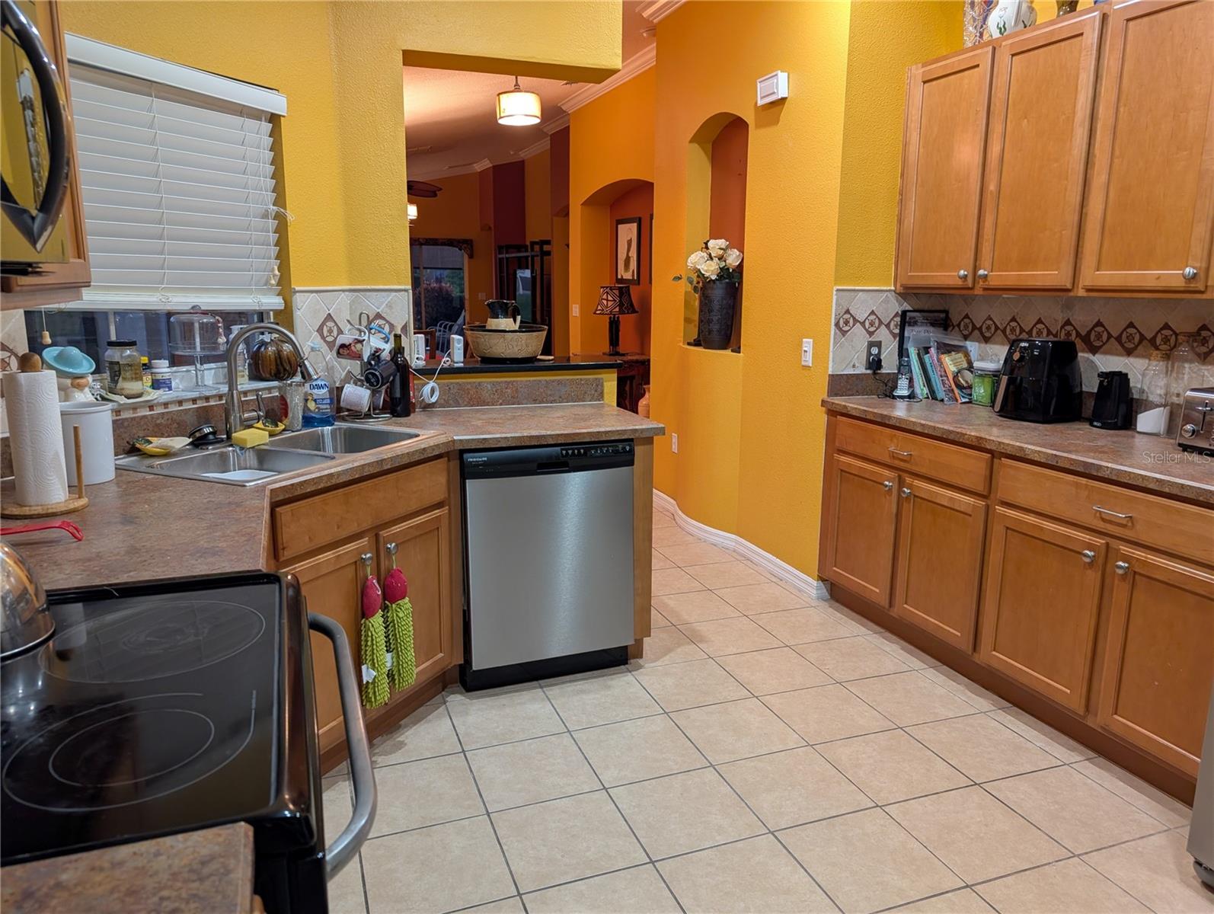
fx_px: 843
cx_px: 607
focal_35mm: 24
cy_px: 457
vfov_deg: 56.9
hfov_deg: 71.5
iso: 146
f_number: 1.68
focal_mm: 6.9
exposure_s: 1/24
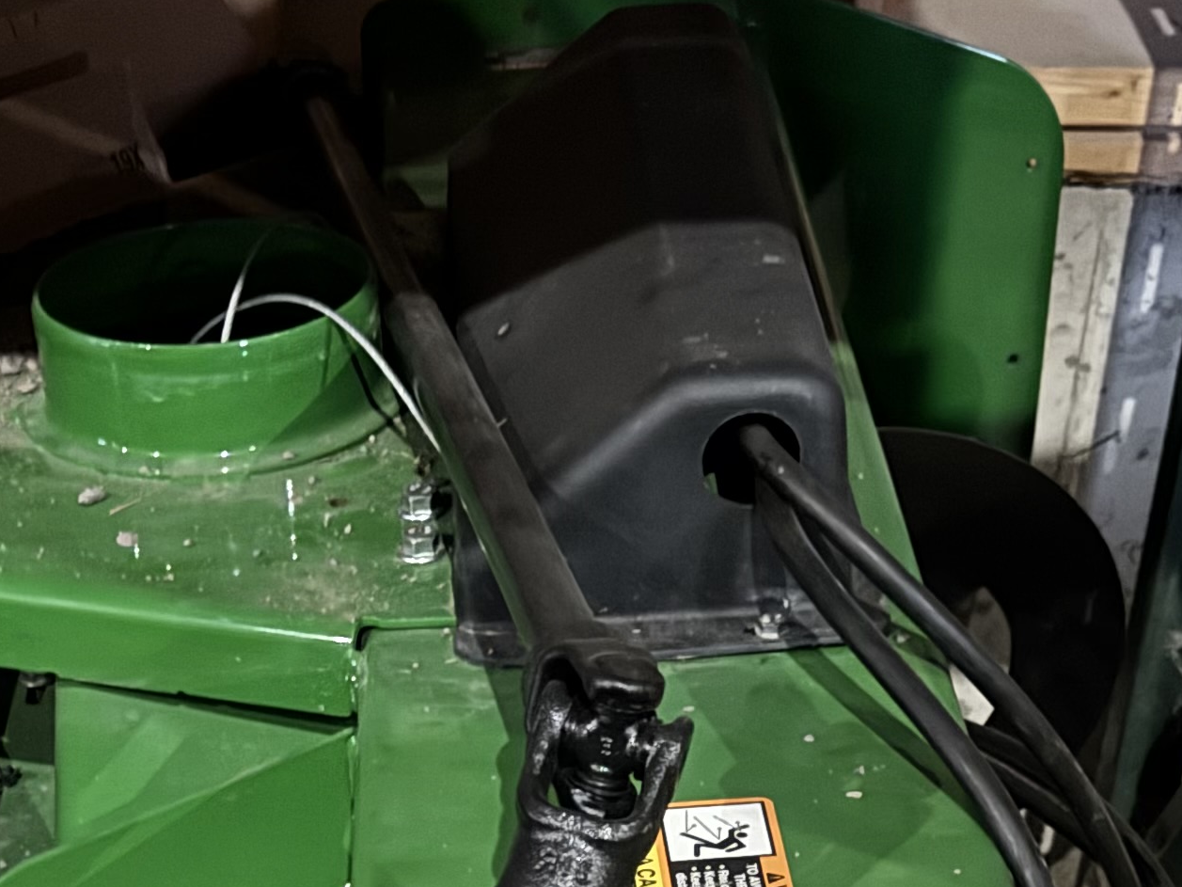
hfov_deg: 25.2
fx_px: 2629
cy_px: 1254
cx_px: 408
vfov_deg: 17.5
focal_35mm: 77
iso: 1000
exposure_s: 1/9
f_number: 1.78
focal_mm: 6.76
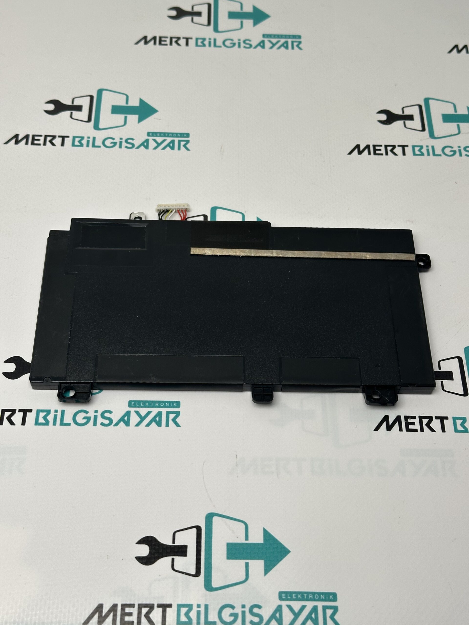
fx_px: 867
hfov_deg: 30.3
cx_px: 234
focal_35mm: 48
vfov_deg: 39.7
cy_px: 312
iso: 64
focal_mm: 6.86
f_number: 1.78
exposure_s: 1/864
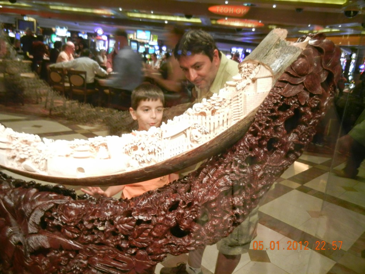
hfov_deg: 60.0
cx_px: 182
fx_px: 316
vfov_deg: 46.8
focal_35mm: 30
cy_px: 137
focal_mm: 5.4
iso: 200
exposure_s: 1/2.6
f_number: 3.5
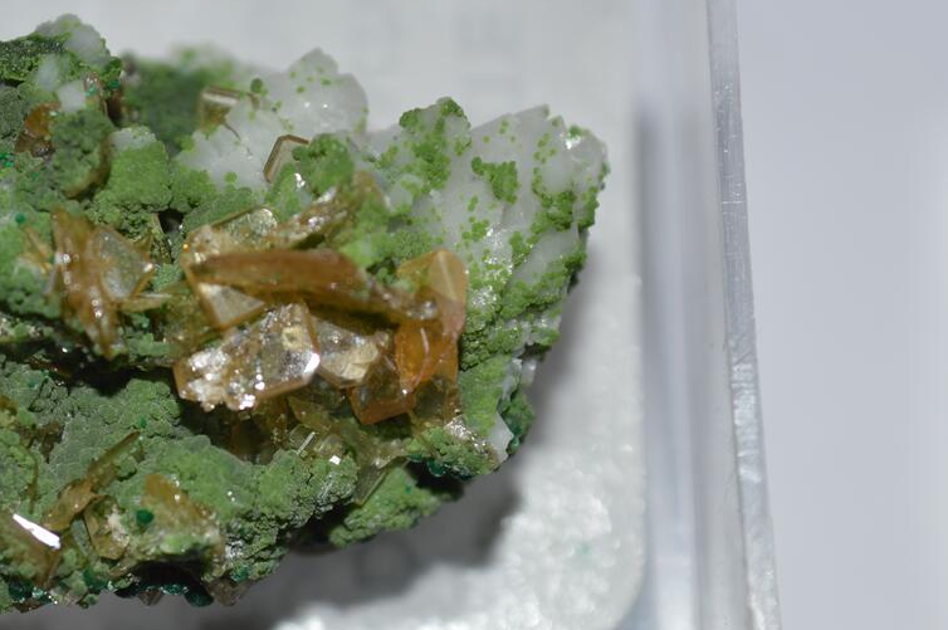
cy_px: 333
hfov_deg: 15.0
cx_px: 282
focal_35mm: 137
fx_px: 3599
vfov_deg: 10.0
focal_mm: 55
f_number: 8
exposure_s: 1/60
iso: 100
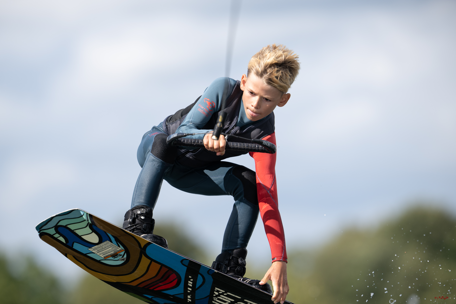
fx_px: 5066
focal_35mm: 400
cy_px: 152
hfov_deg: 5.2
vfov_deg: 3.4
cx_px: 228
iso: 320
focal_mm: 400
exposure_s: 1/3200
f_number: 4.5
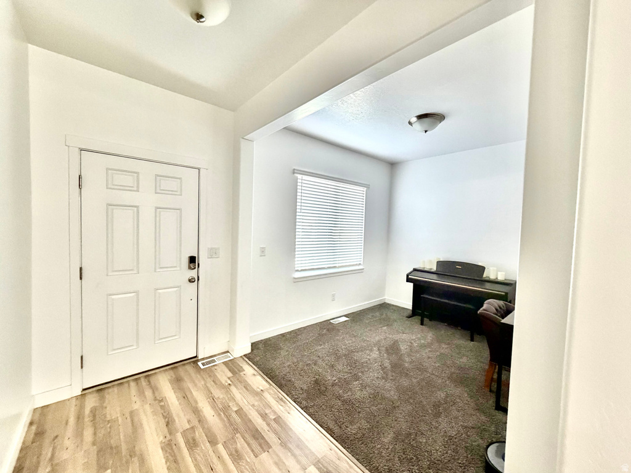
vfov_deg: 85.7
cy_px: 236
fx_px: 255
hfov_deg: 102.1
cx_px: 316
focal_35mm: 14
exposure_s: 1/60
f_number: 2.2
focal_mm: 2.22
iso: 400
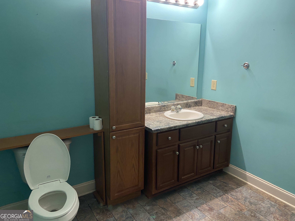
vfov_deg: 53.1
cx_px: 148
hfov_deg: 67.3
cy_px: 110
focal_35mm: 26
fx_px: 222
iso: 125
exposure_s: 1/60
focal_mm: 4.25
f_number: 1.8
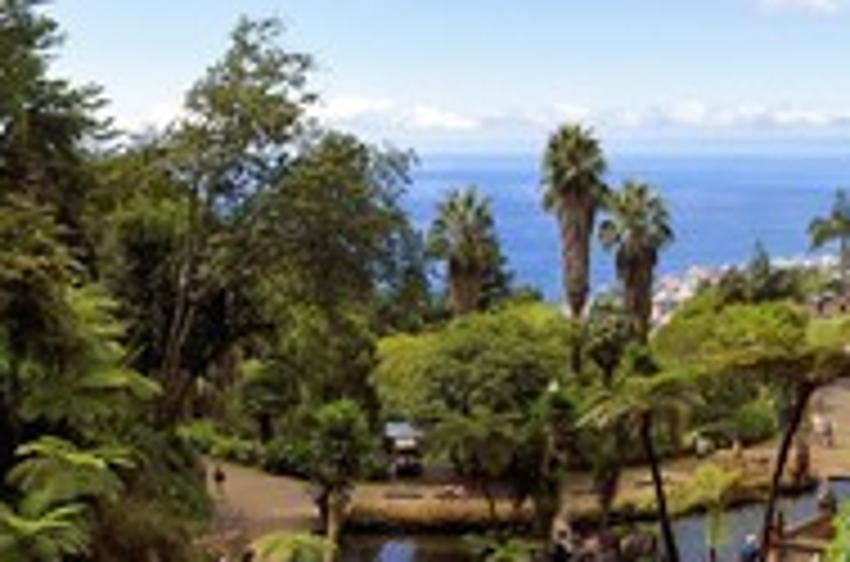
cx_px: 564
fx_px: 1578
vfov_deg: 20.2
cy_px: 310
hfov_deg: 29.9
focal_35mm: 67
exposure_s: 1/800
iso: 400
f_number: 9
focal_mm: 30
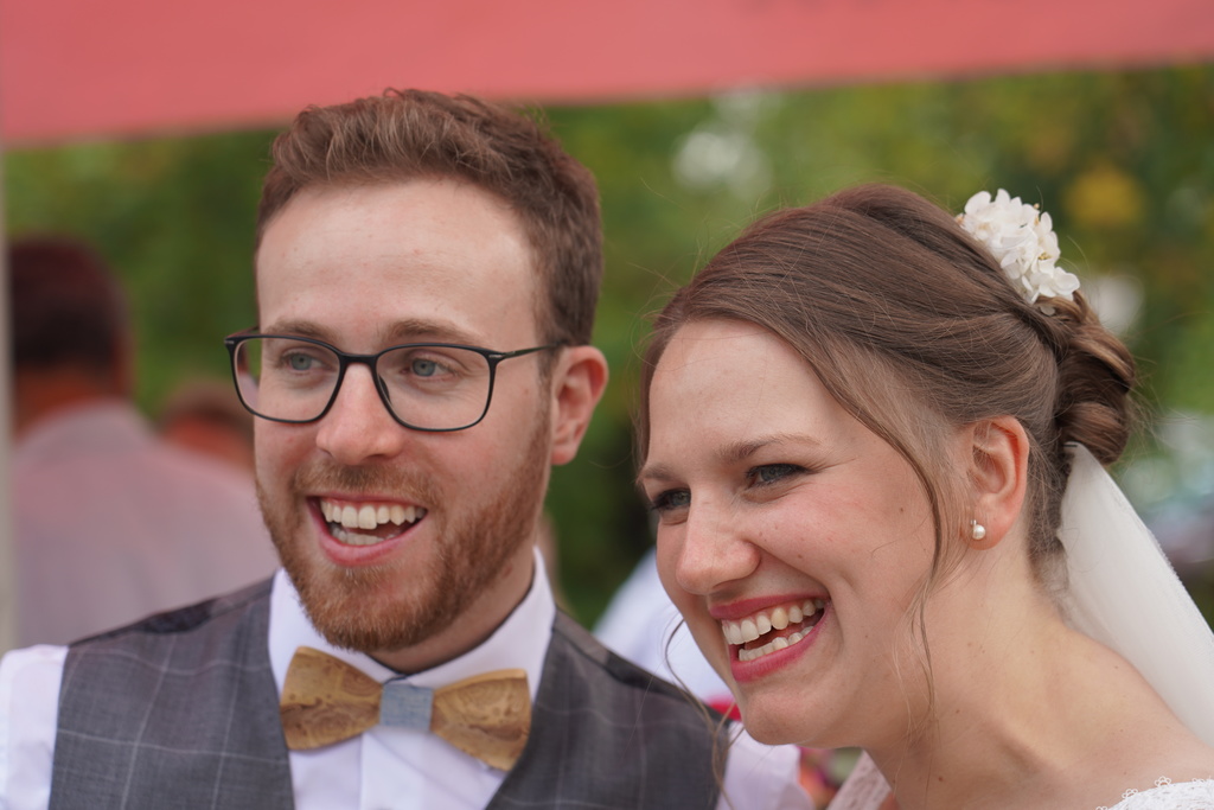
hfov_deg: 19.5
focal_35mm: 105
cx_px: 607
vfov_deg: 13.0
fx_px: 3541
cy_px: 405
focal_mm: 105
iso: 100
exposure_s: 1/250
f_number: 4
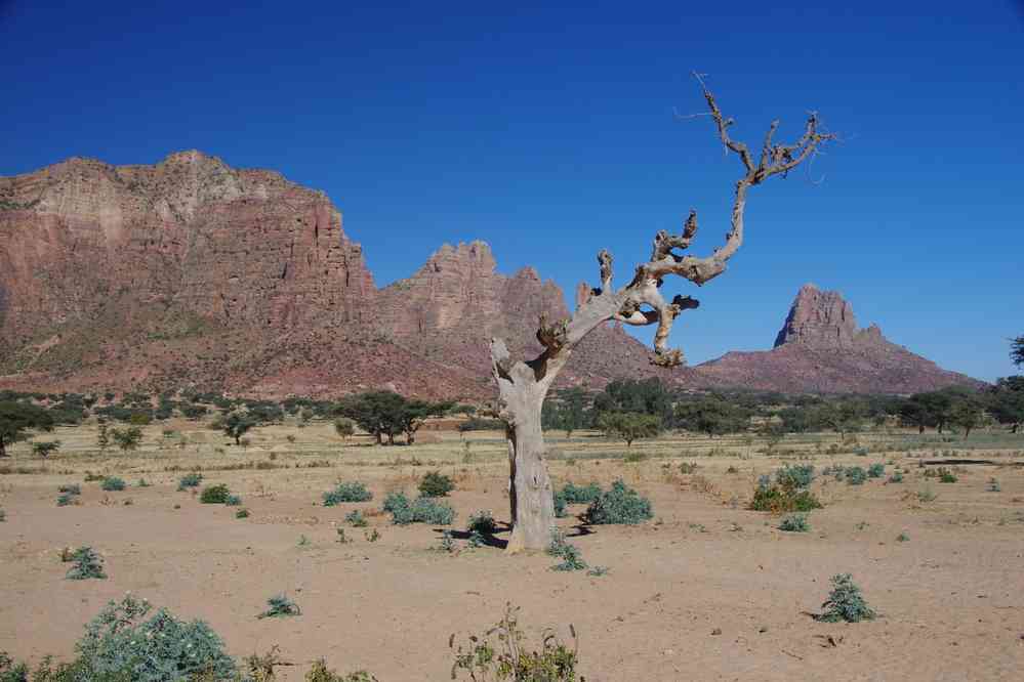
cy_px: 341
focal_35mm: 40
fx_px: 1148
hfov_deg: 48.1
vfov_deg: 33.1
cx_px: 512
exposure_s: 1/125
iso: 200
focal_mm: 26.9
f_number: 11
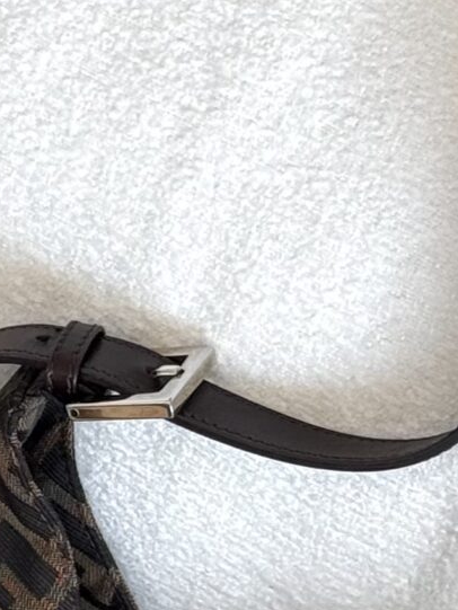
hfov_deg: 6.5
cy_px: 648
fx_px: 4003
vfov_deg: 8.7
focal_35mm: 227
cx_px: -227
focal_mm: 6.76
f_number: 1.78
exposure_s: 1/153
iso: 80
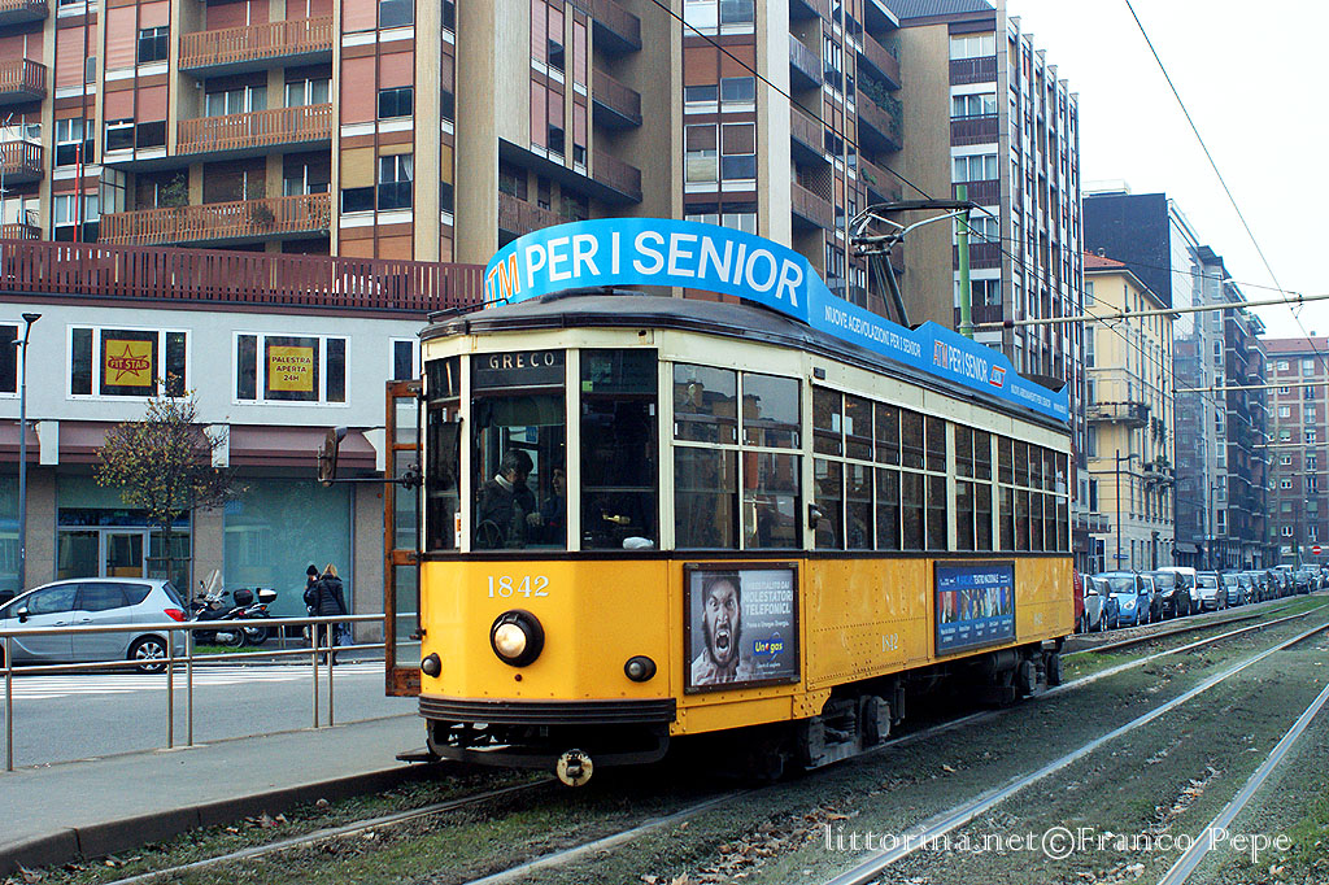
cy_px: 442
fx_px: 1937
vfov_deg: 25.7
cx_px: 664
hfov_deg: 37.9
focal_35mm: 52
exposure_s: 1/200
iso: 800
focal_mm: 35
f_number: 6.3
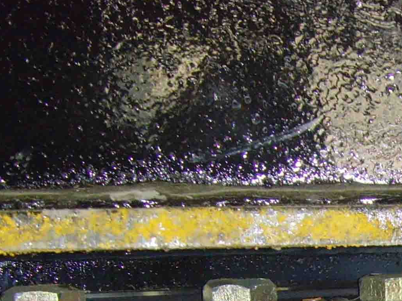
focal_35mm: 117
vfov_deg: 12.1
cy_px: 443
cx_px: 577
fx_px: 1359
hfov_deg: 15.7
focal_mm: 6.6
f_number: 3.5
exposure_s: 1/45
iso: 200
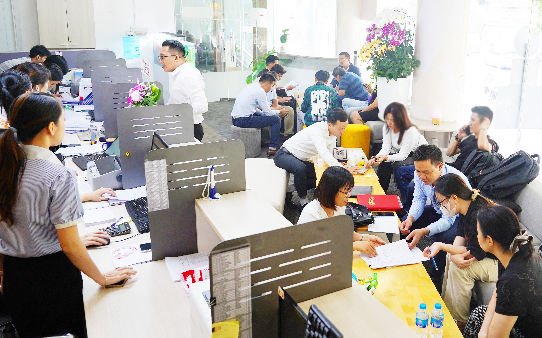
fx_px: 369
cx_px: 276
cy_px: 174
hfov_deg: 72.5
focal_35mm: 25
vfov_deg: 49.3
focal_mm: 24
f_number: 4.5
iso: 640
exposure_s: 1/80
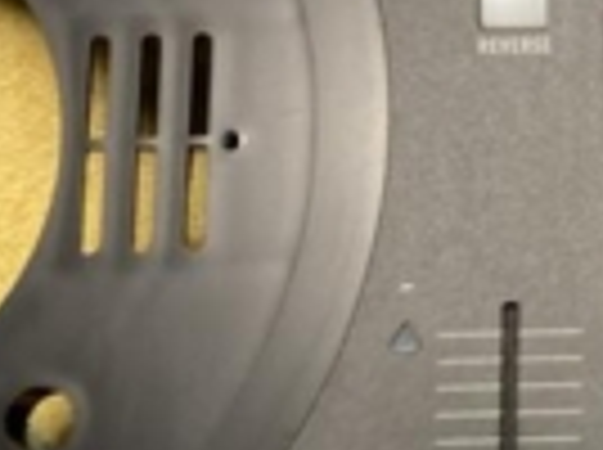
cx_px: 954
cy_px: 153
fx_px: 2330
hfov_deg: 13.7
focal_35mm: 134
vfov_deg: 11.0
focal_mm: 3.99
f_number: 1.8
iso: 64
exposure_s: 1/50
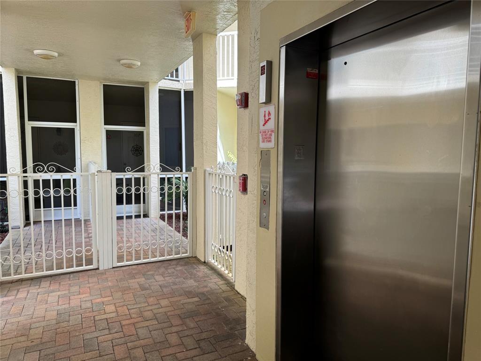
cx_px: 240
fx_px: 333
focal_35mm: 24
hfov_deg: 71.6
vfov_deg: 56.8
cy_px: 180
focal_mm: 6.76
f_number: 1.78
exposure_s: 1/189
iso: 64
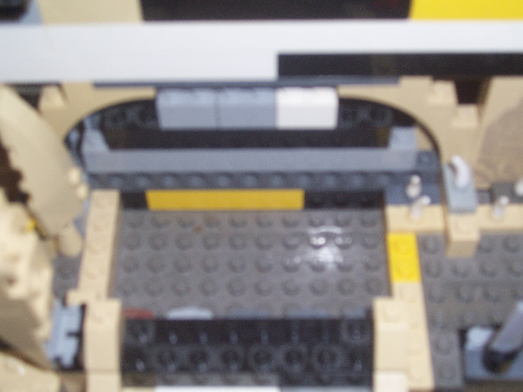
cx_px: 262
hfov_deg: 36.2
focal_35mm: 53
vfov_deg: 27.5
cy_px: 196
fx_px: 801
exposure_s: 1/60
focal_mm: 8.6
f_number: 3.4
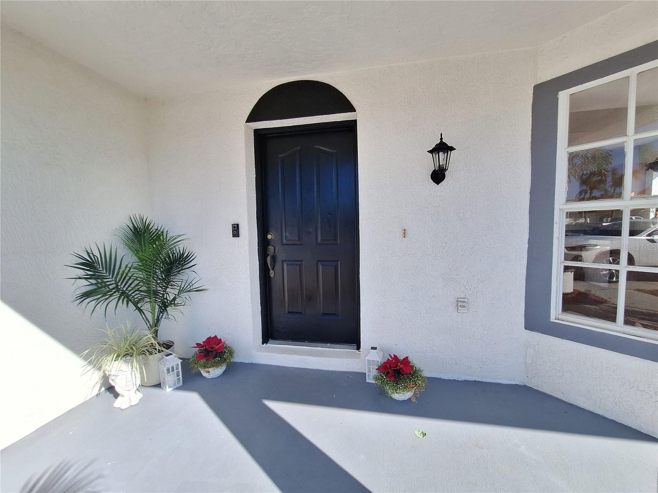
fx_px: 247
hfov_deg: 106.2
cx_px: 329
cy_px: 246
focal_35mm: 13
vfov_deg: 89.9
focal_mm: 1.74
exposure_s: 1/1832
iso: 40
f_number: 2.2
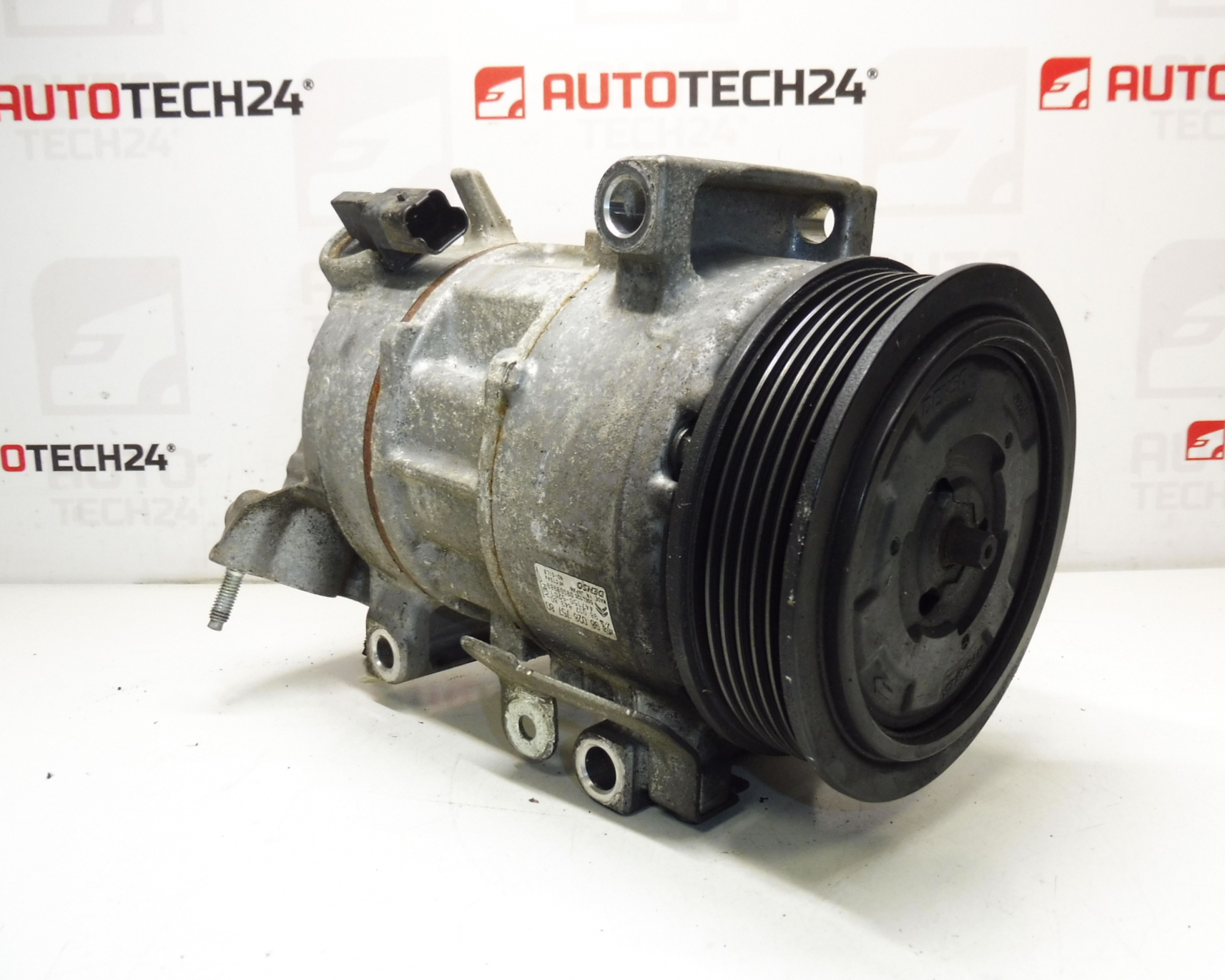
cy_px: 534
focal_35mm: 28
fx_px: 1015
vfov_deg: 51.5
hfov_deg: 62.2
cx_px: 630
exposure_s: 1/60
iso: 200
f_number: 3.5
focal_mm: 4.3
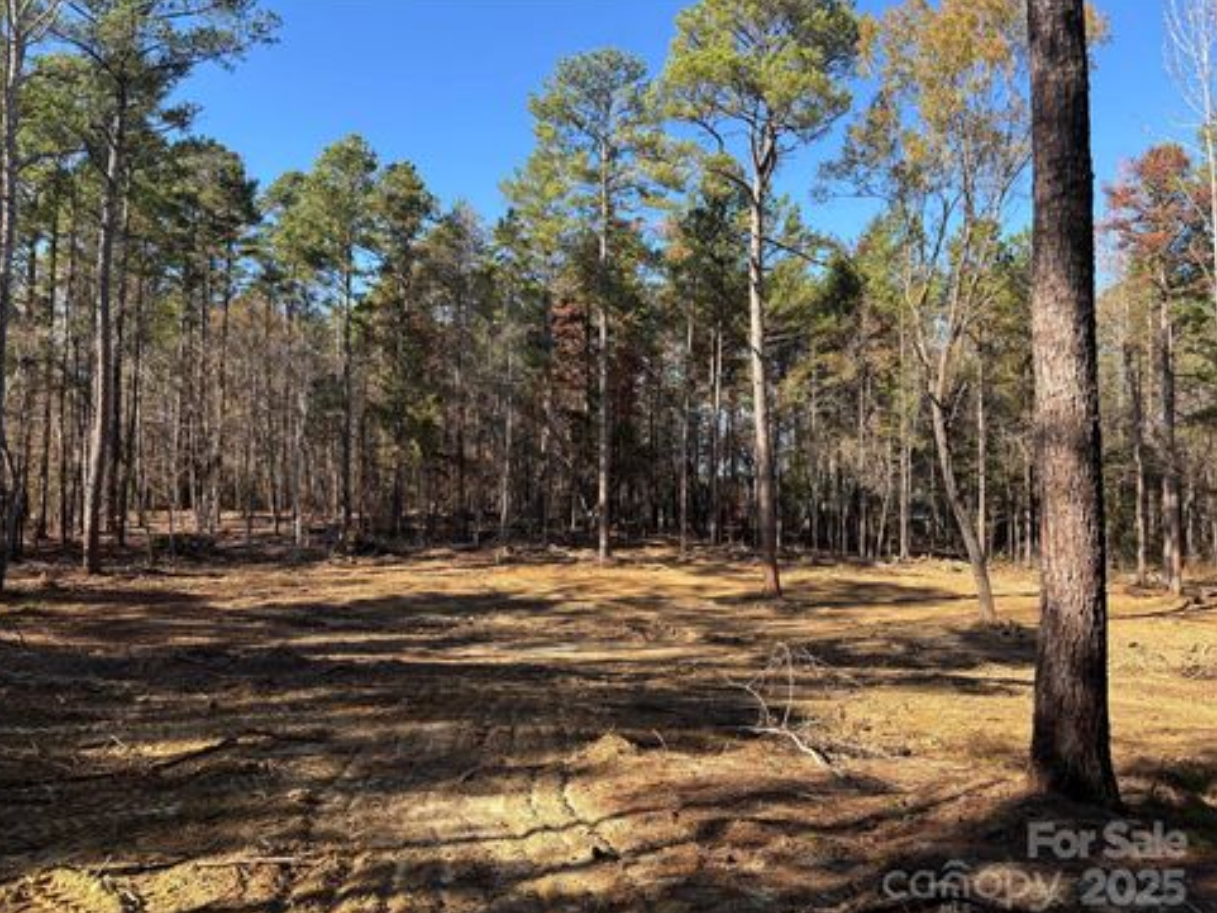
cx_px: 600
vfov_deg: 51.4
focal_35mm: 27
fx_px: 949
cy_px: 464
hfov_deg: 65.3
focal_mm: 5.96
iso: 50
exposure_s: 1/880
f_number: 1.6
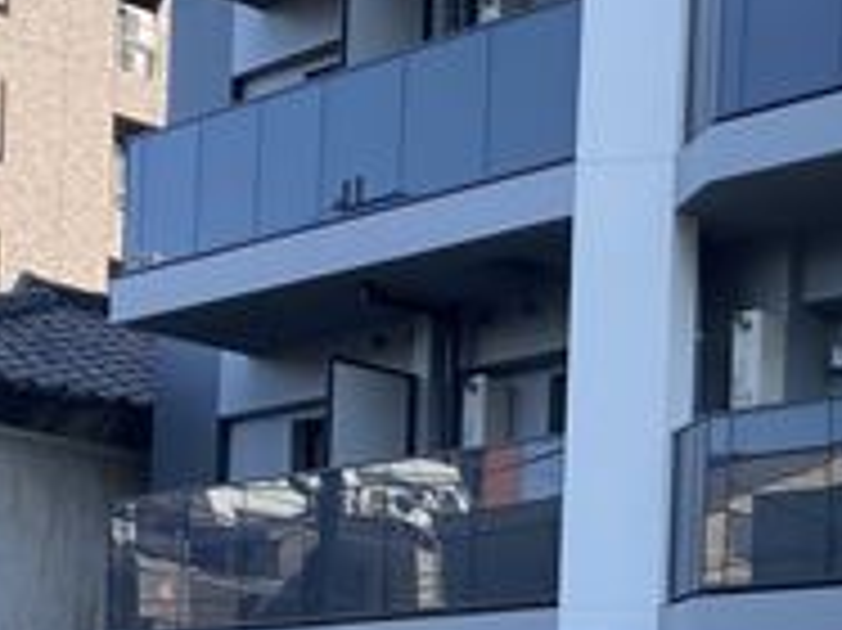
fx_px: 2163
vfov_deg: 15.7
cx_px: 1328
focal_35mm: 89
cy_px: 828
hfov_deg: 18.9
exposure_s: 1/998
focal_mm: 4.25
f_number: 1.8
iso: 32
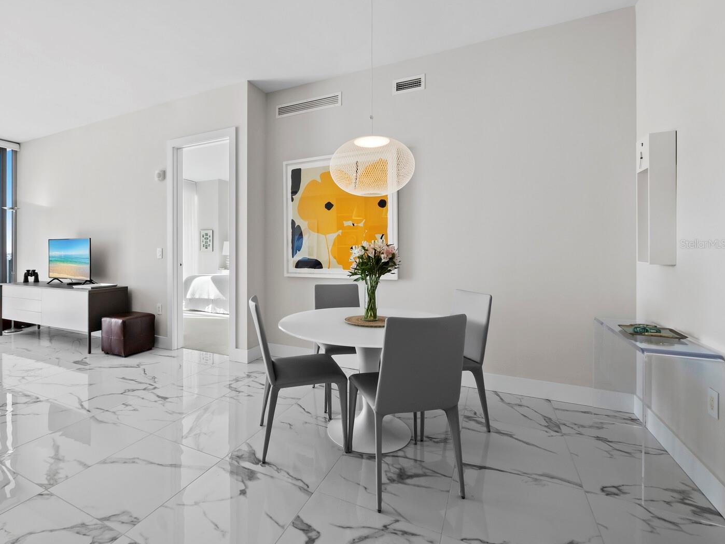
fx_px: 335
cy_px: 244
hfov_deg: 93.9
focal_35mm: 16
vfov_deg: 77.9
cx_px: 315
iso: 320
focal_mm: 7
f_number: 11
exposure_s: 1/15
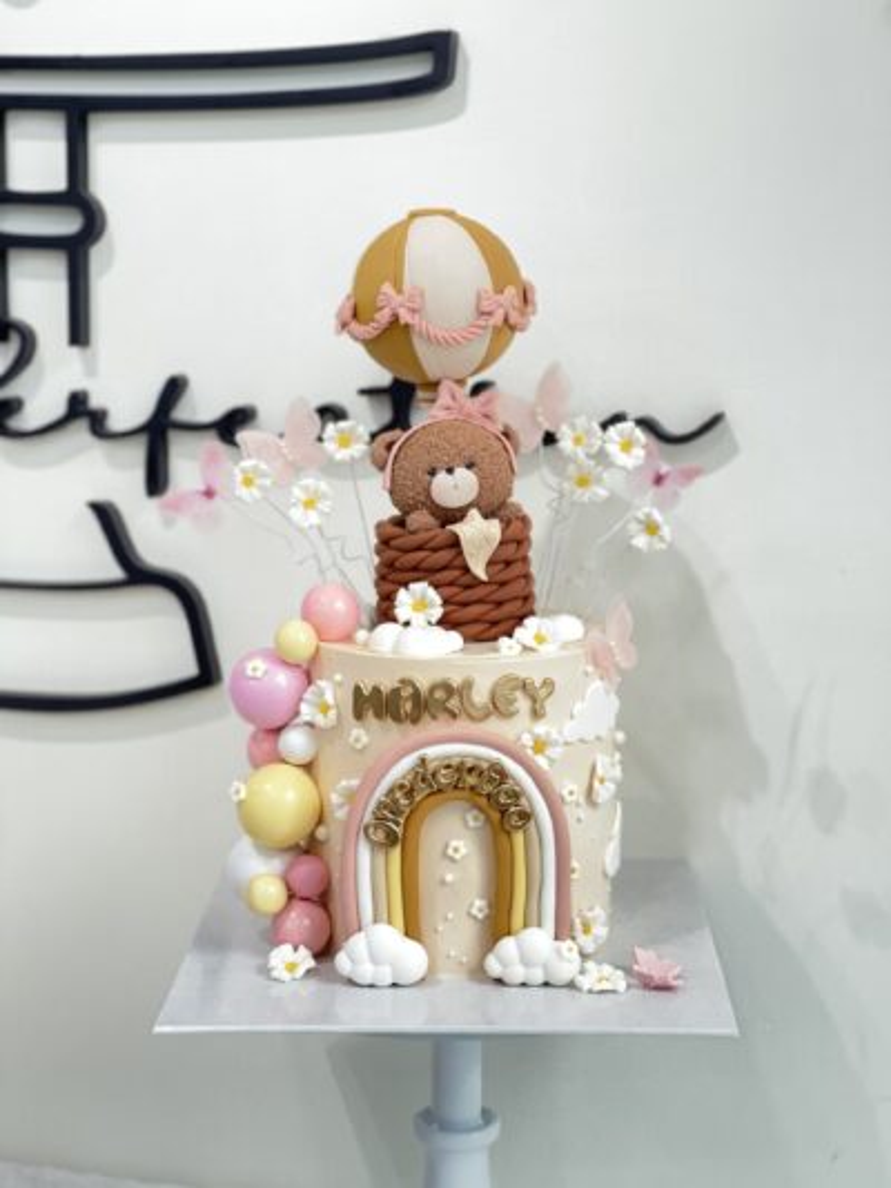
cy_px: 594
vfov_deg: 30.3
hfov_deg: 22.9
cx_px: 446
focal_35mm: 64
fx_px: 2196
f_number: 2.2
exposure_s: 1/33
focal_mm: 7.5
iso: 125
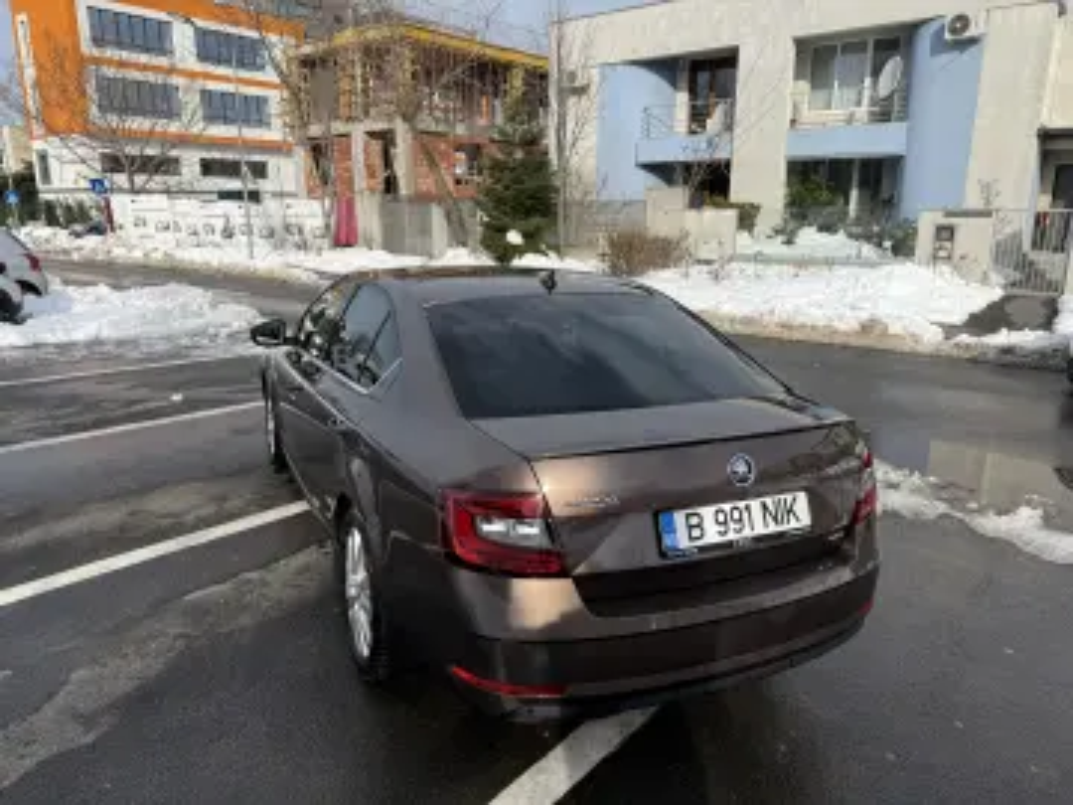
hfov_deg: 71.6
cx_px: 536
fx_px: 744
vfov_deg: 56.8
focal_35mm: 24
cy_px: 402
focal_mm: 6.76
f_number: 1.78
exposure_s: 1/6711
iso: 80
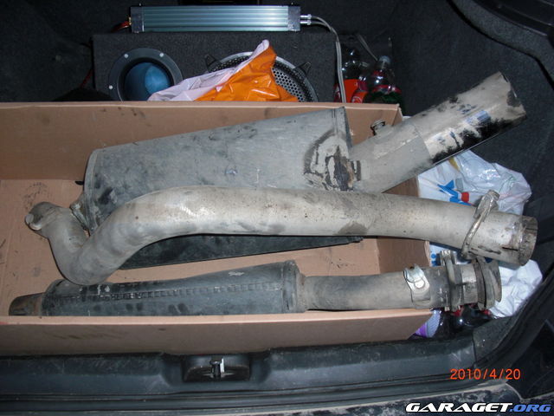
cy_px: 208
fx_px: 576
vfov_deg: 39.7
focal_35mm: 36
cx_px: 277
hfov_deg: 51.4
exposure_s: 1/60
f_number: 2.8
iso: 100
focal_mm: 6.3
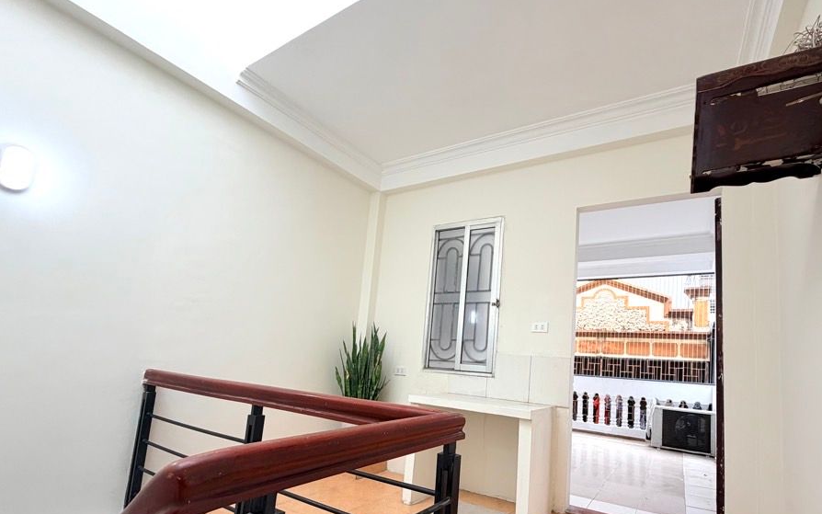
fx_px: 381
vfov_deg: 67.0
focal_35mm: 17
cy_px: 321
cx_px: 470
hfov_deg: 93.7
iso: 64
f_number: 2.2
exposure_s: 1/121
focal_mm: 2.22
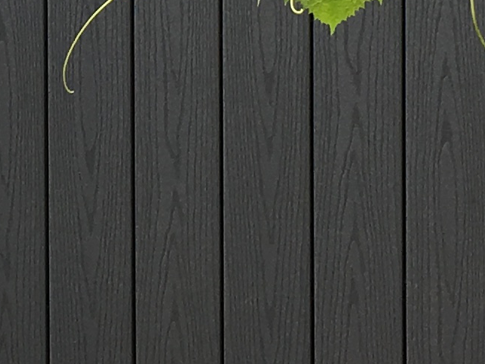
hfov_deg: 10.9
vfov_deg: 8.1
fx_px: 2508
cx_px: -91
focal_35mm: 179
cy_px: -192
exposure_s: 1/574
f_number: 2.2
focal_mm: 4.15
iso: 25
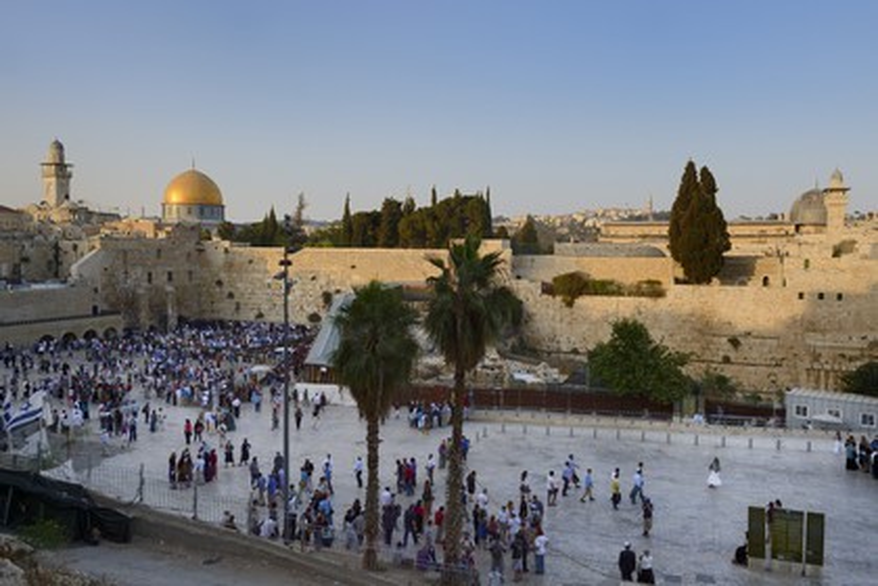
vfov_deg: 53.1
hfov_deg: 73.7
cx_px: 439
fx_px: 585
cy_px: 293
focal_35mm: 24
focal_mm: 24
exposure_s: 1/250
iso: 400
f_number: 11
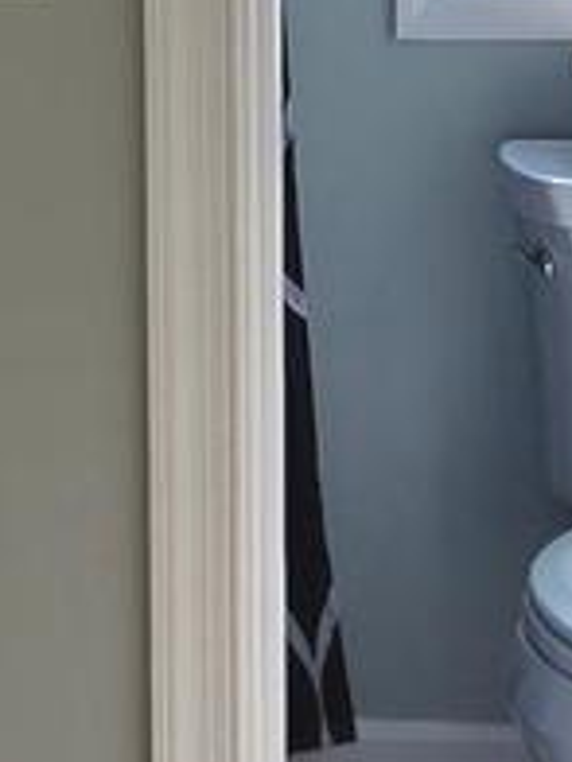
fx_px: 3723
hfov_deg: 8.8
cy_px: 0
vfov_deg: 11.6
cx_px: 304
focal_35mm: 169
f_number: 1.8
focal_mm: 5.4
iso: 25
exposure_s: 1/381
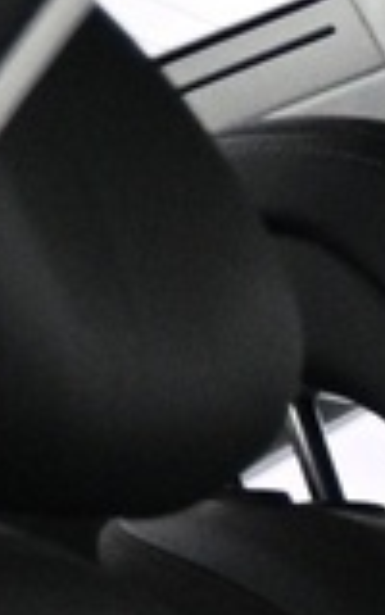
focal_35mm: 248
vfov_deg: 8.0
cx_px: 2449
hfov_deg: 4.1
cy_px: 1345
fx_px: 4163
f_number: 3.5
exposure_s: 1/25
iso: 1600
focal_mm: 16
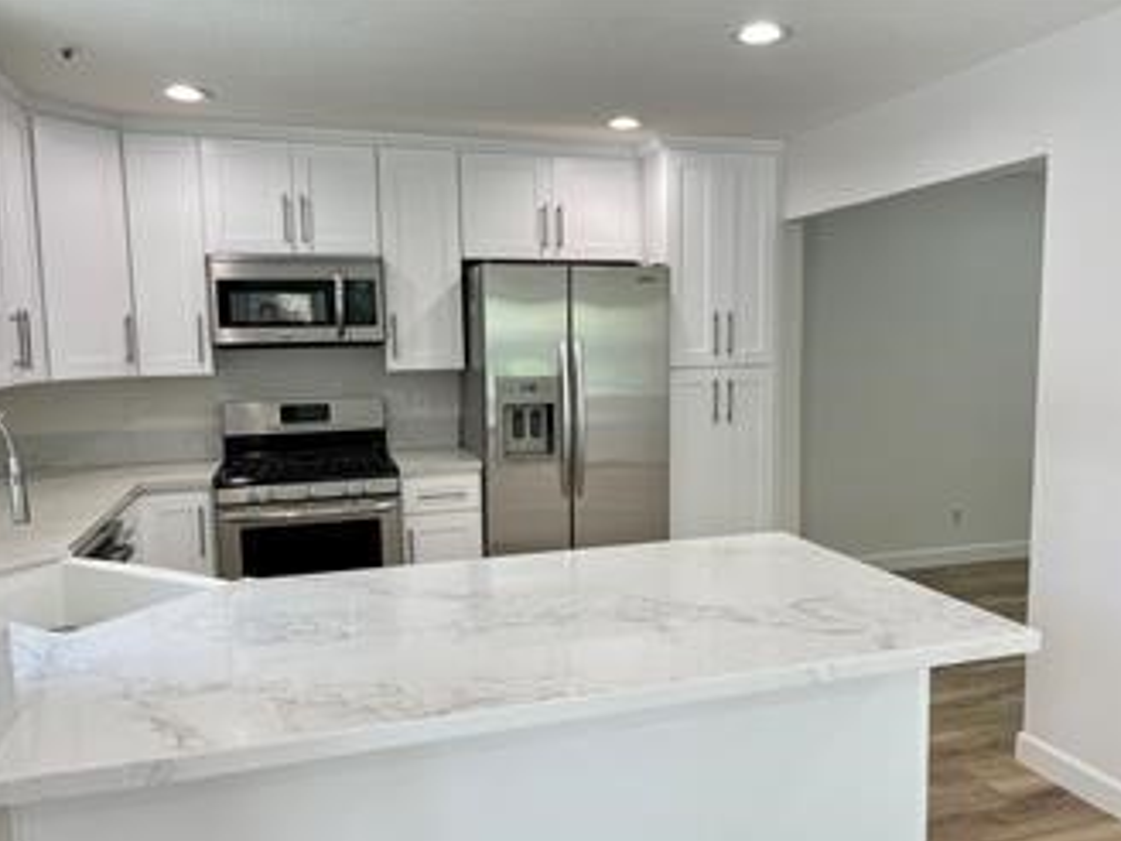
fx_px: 874
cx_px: 569
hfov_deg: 65.3
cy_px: 431
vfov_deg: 51.3
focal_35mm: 27
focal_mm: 5.1
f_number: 1.6
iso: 50
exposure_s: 1/120
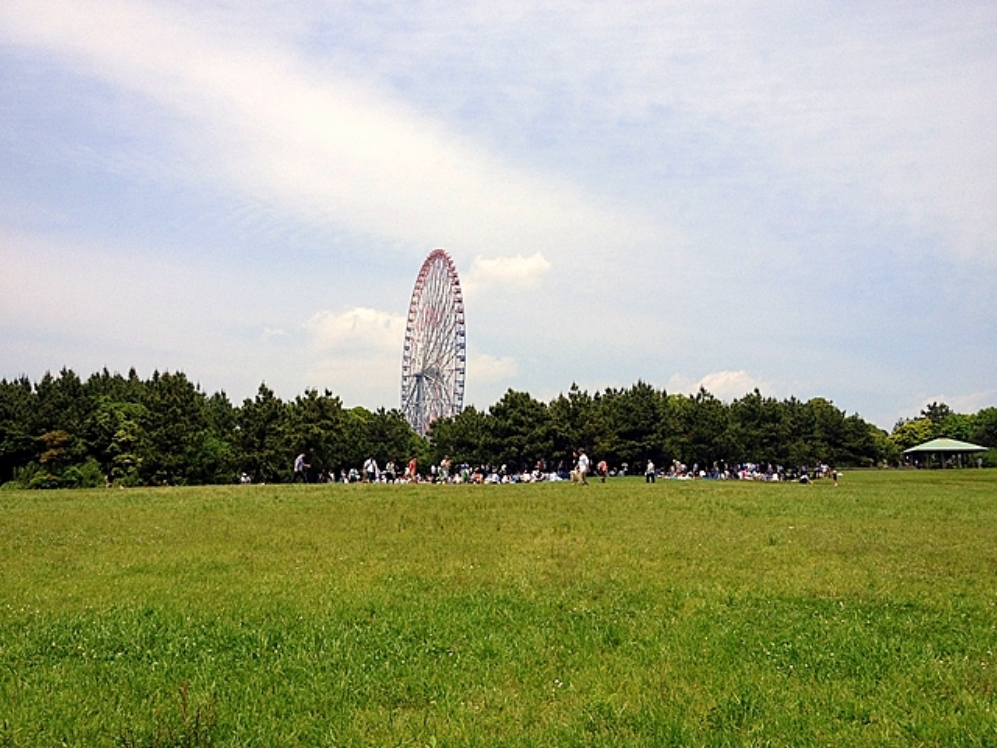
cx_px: 498
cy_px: 374
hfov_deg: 52.6
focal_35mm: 35
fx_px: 1008
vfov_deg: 40.7
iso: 64
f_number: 2.4
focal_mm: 4.28
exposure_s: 1/2513
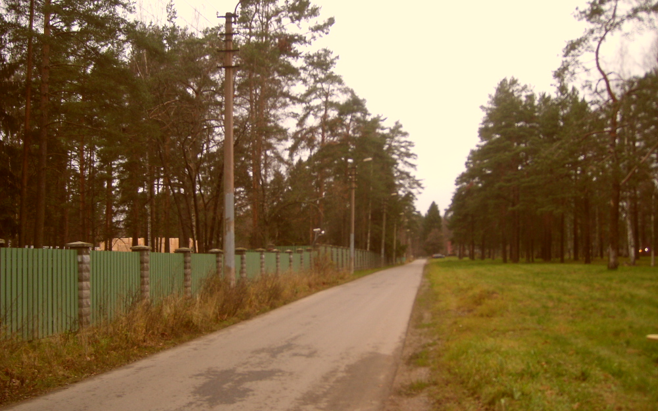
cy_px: 217
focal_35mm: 38
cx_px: 326
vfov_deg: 33.6
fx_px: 681
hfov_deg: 51.5
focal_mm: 5.8
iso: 50
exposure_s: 1/17
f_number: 2.8
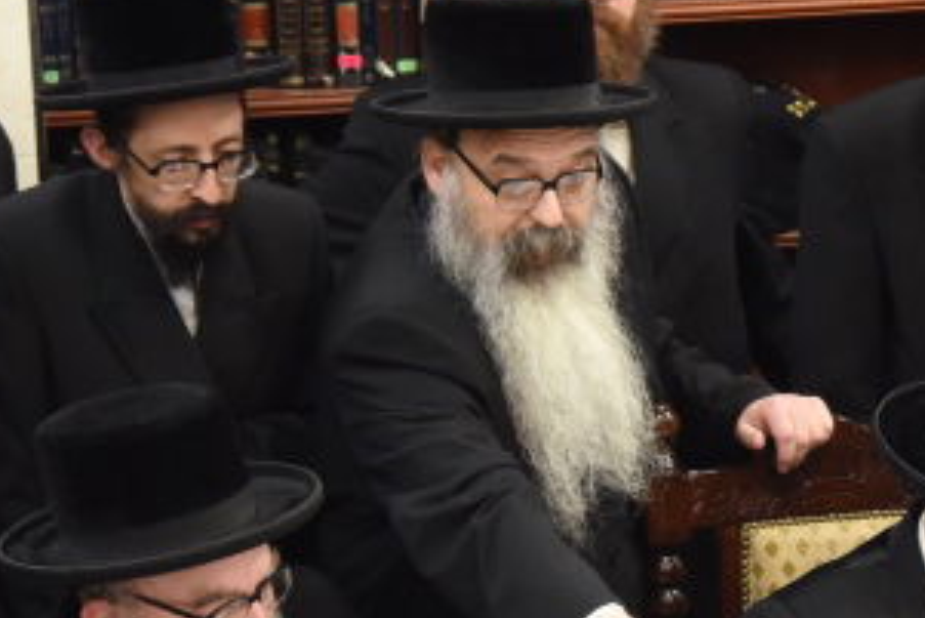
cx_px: 1042
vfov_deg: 6.2
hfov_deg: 9.2
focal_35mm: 221
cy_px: 638
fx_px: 5681
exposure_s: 1/100
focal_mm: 65
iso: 2500
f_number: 5.6
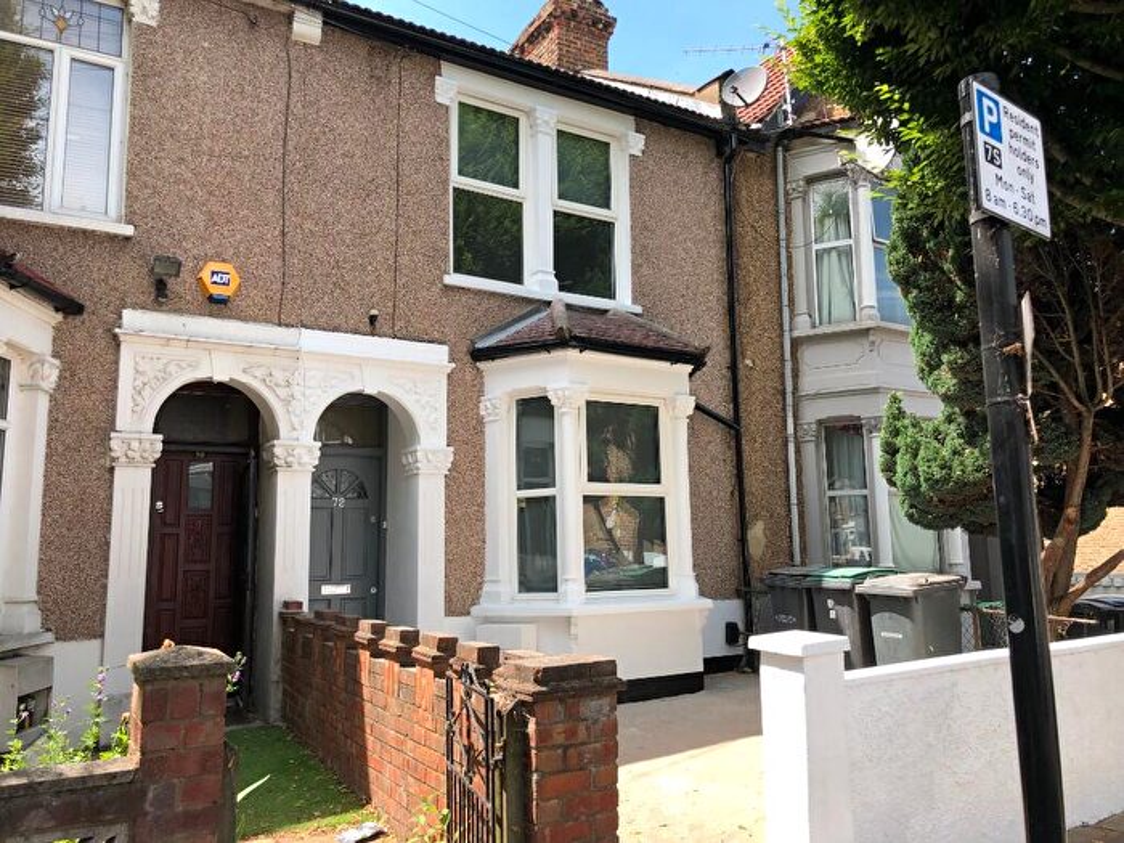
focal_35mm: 28
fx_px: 909
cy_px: 422
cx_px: 562
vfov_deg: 49.7
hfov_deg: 63.4
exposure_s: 1/552
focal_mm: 3.99
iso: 20
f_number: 1.8
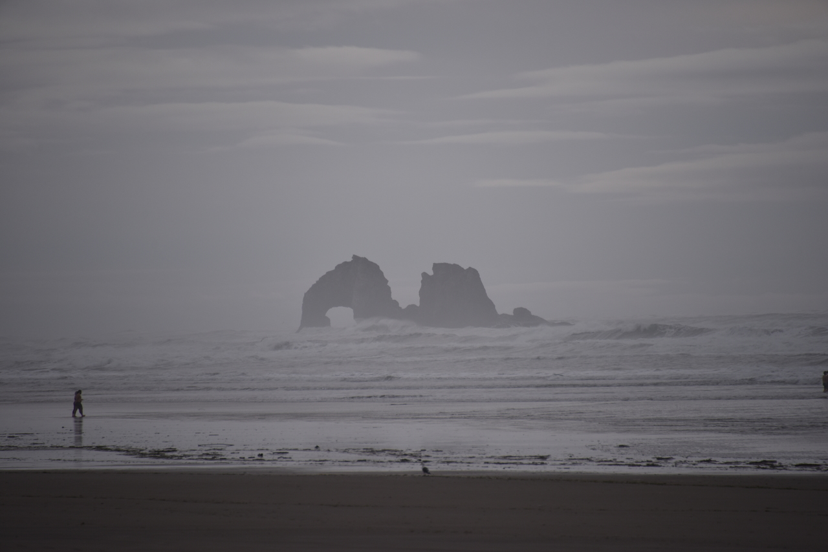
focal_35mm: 300
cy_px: 276
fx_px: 6901
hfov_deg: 6.9
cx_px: 414
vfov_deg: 4.6
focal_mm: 300
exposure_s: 1/640
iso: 250
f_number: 5.6
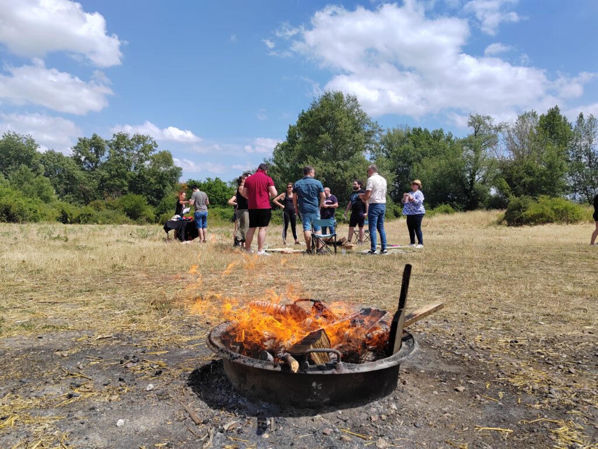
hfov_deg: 65.3
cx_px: 299
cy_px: 224
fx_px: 466
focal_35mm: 27
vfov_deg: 51.4
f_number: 1.9
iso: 100
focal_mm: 5.52
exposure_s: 1/2000
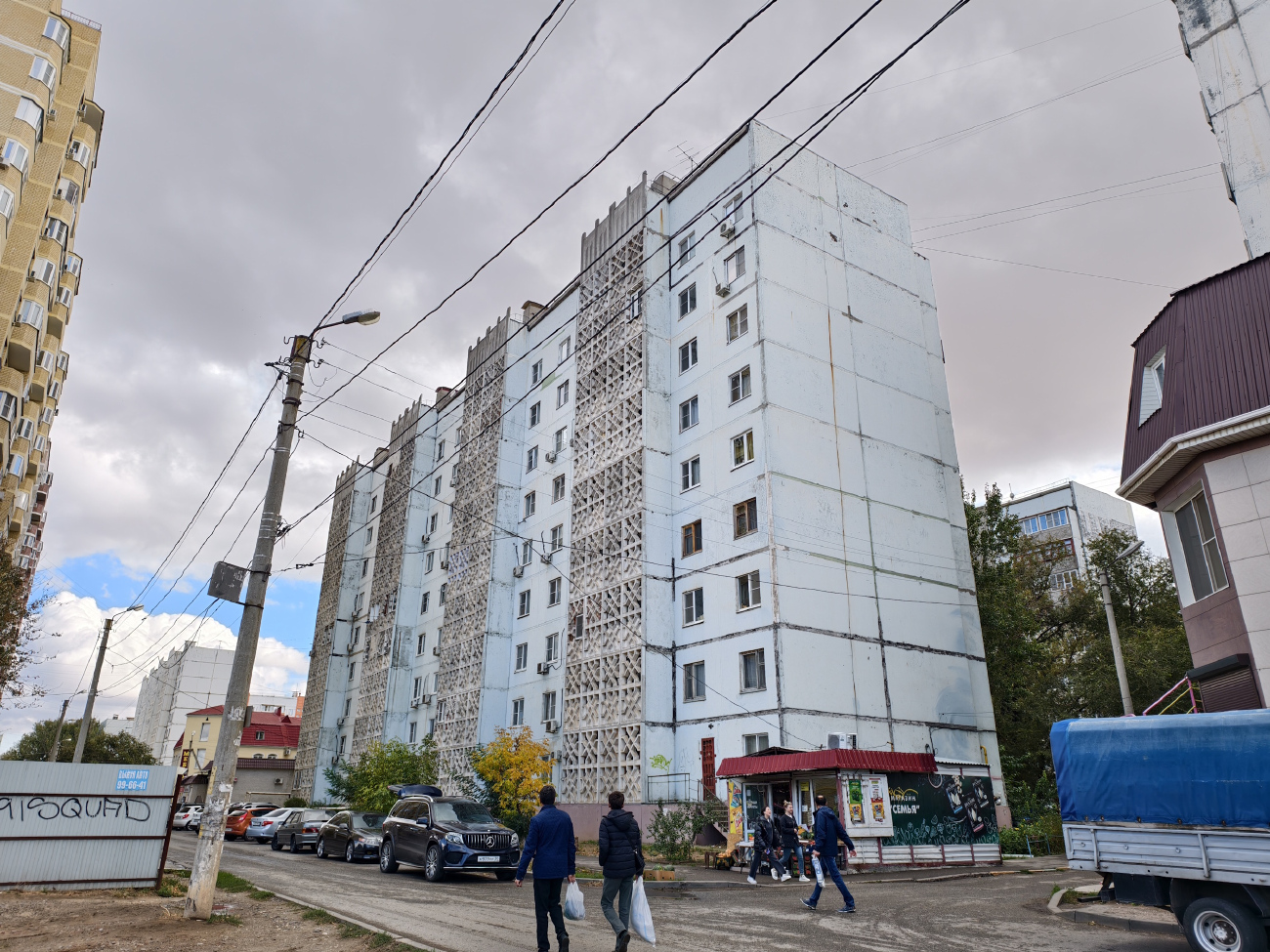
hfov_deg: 73.9
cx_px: 635
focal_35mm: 23
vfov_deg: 58.9
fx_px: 844
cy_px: 476
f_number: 1.57
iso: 71
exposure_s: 1/467
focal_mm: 6.54
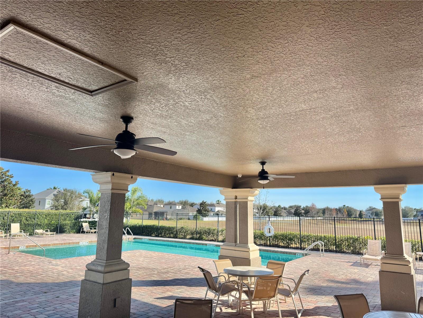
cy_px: 159
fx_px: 293
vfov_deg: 56.8
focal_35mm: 24
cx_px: 212
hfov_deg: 71.6
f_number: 1.78
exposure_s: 1/1923
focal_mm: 6.76
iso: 80
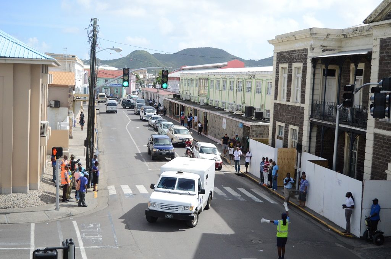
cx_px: 196
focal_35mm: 48
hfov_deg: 41.2
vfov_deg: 28.0
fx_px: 521
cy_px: 130
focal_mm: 32
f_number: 5
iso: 800
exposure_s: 1/4000
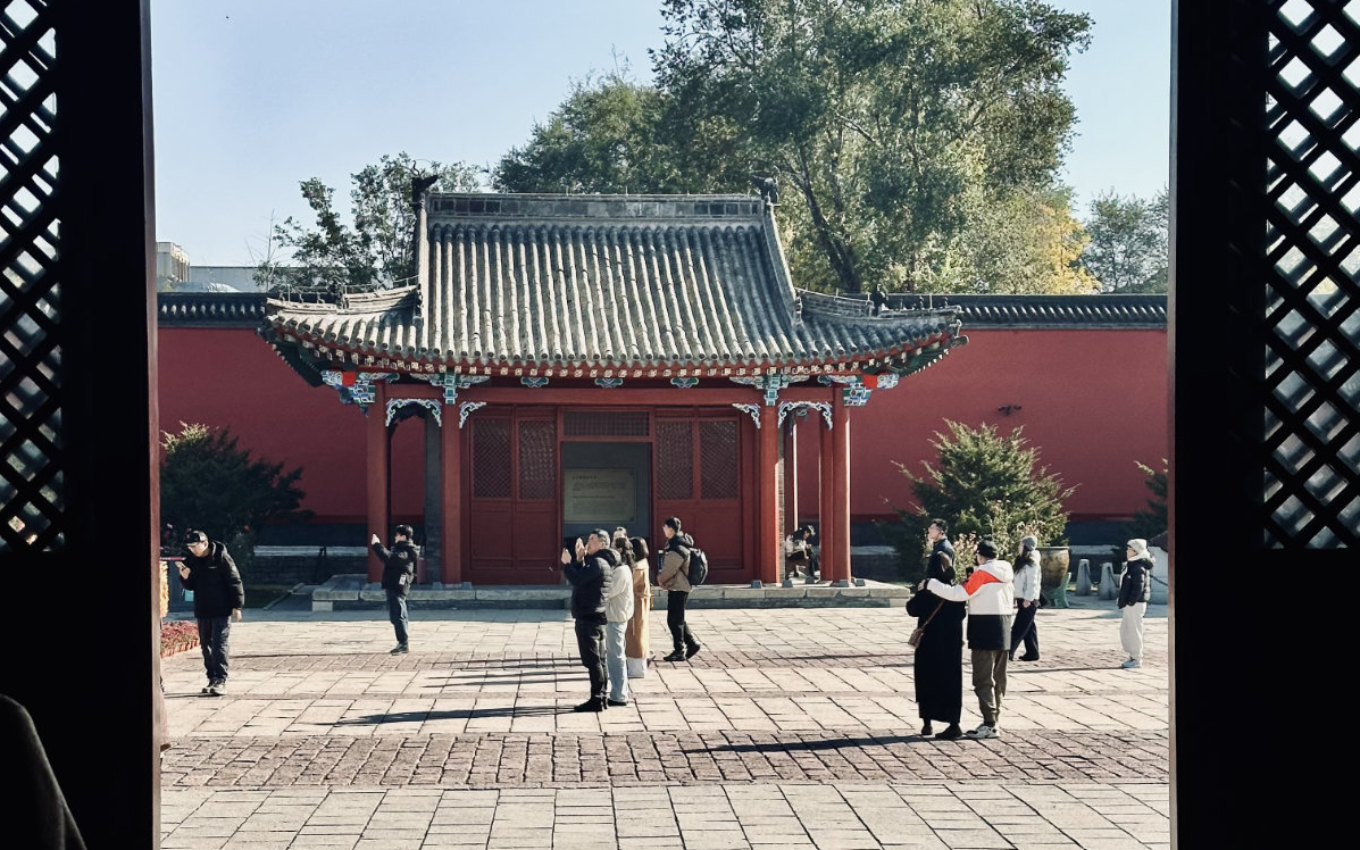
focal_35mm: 68
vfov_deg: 19.1
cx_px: 681
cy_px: 534
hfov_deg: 30.2
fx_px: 2520
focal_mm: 6.9
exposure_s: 1/3155
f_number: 1.8
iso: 64
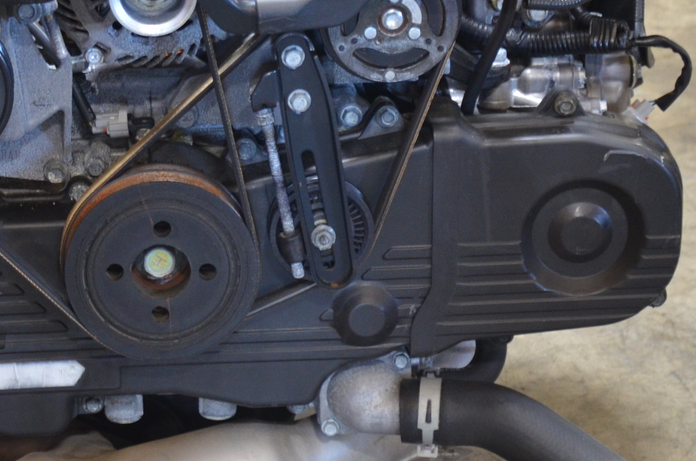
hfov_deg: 15.4
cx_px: 94
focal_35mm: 132
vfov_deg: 10.3
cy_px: 155
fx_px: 2547
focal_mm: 34
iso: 800
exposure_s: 1/40
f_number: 4
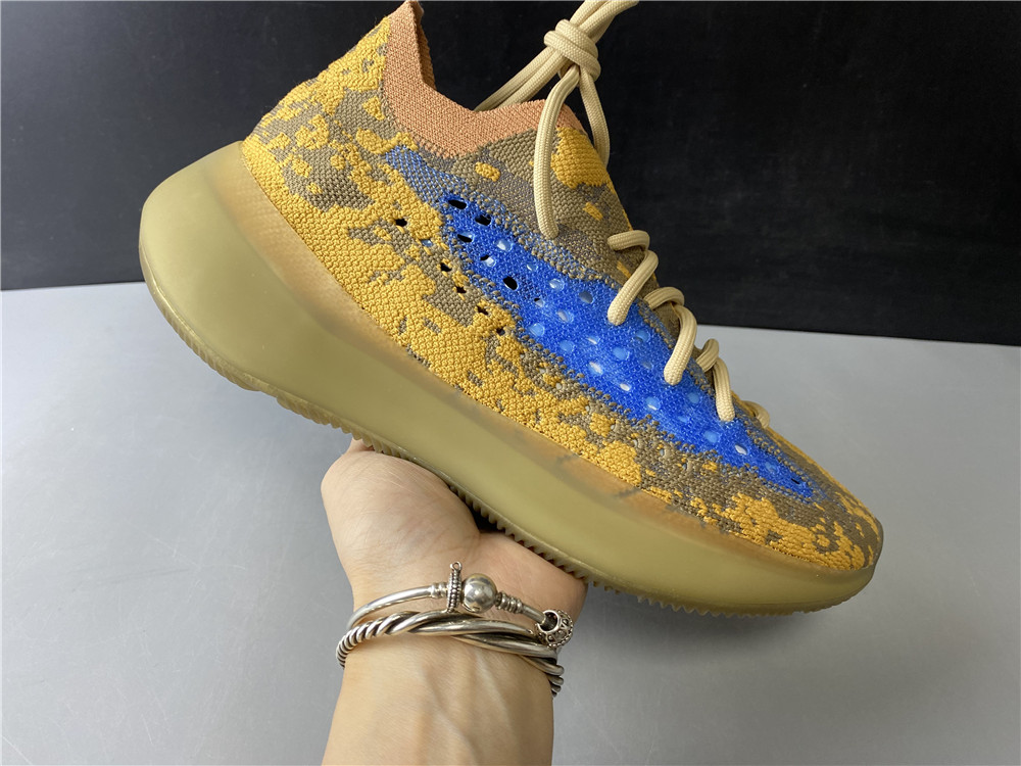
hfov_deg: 67.3
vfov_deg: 53.1
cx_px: 510
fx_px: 767
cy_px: 383
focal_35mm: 26
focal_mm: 4.25
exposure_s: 1/50
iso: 64
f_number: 1.8
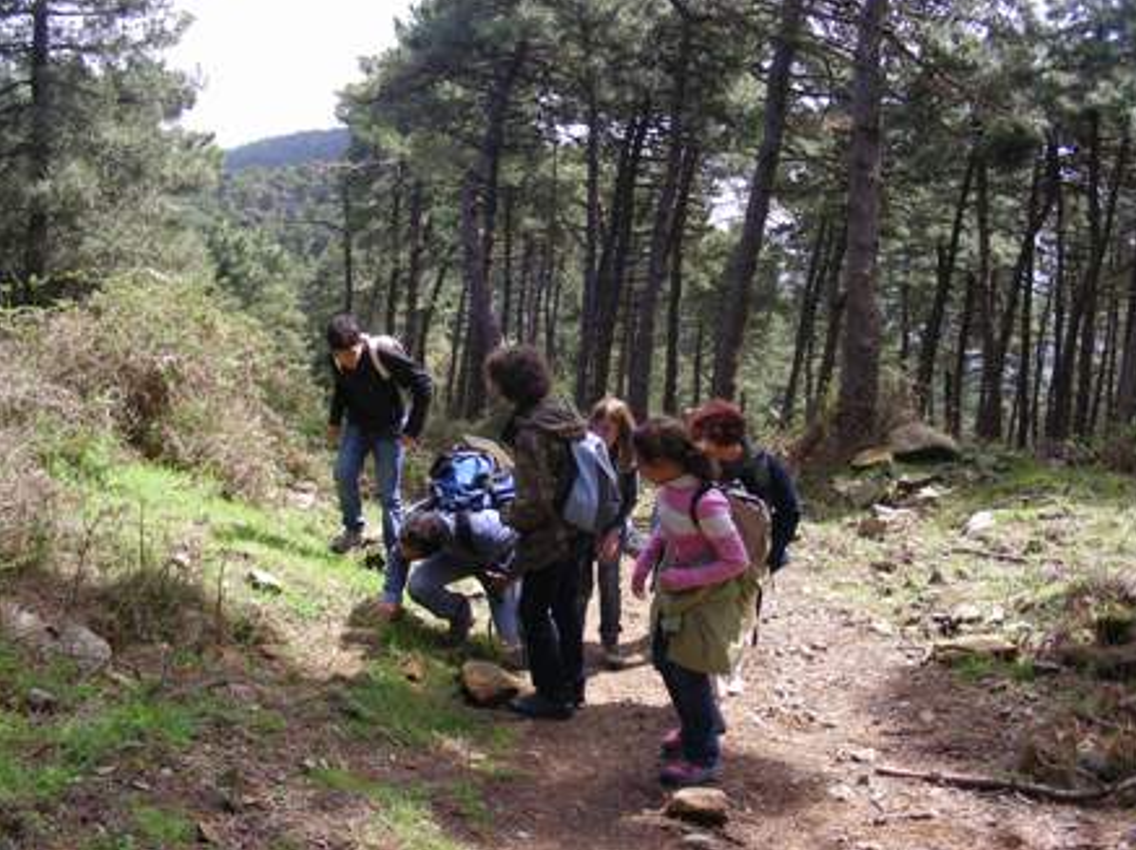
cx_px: 577
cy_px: 416
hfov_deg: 47.9
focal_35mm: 39
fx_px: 1279
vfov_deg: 36.8
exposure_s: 1/126
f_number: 4
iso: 50
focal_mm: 6.3
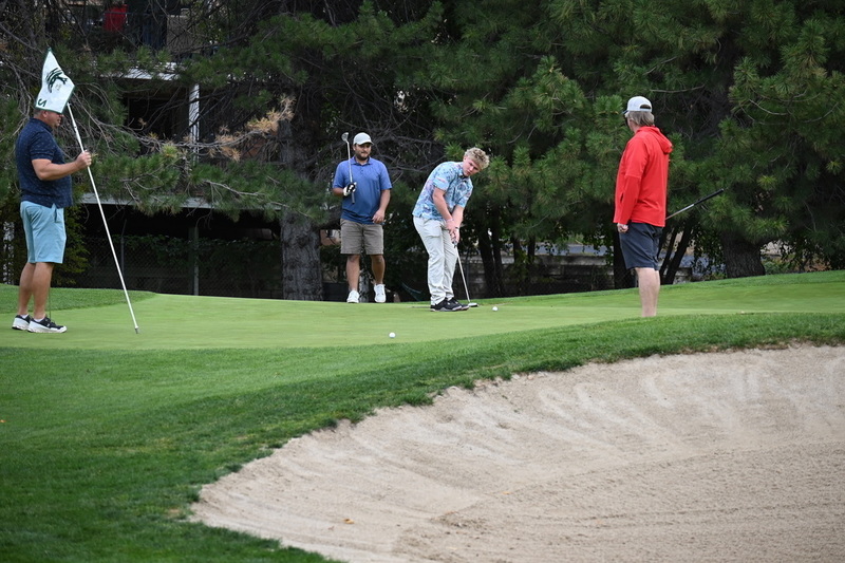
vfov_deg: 7.0
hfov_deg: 10.6
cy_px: 282
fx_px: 4576
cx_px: 422
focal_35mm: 195
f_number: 5.3
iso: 220
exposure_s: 1/250
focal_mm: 130
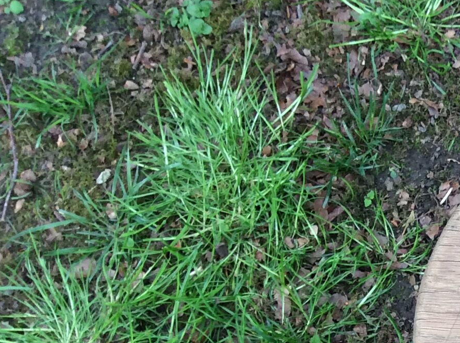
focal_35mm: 93
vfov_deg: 15.4
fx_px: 1234
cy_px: 390
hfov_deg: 18.9
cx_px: 665
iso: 40
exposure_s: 1/100
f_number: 2.4
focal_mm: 3.3
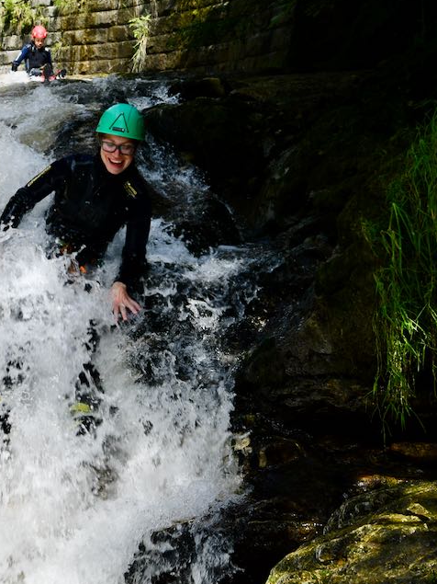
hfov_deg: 23.9
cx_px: 69
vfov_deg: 32.2
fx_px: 1010
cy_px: 272
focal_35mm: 60
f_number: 8
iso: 200
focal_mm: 24
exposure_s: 1/250
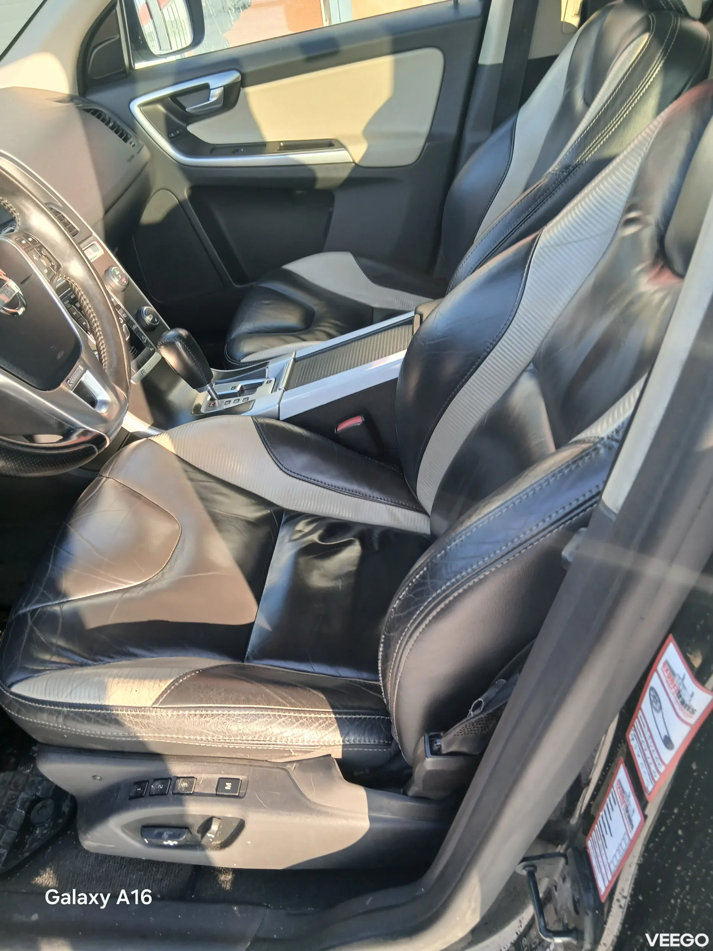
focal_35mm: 26
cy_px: 476
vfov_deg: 67.3
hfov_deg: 53.1
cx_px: 356
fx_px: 714
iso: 32
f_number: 1.8
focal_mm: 3.98
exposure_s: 1/50
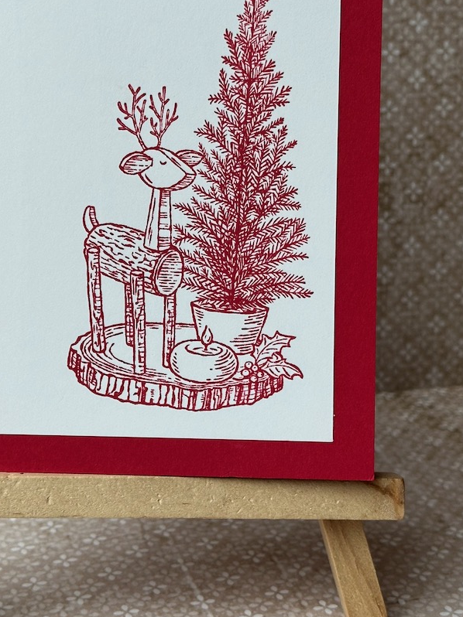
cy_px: 239
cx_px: 180
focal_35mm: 77
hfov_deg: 19.1
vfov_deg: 25.3
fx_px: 1374
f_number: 1.78
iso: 80
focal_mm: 6.86
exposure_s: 1/121
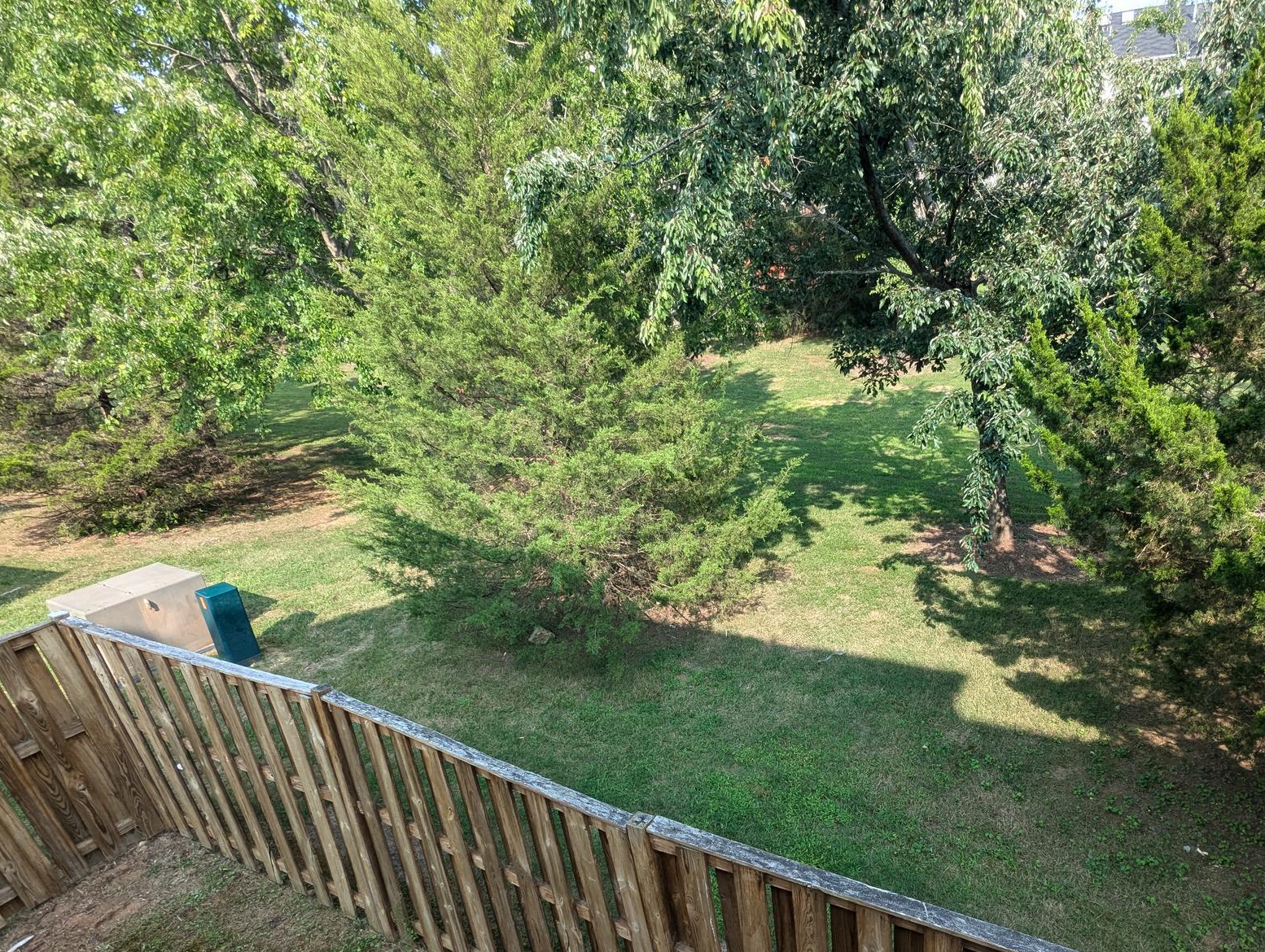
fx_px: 768
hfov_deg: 78.0
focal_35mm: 21
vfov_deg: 62.4
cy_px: 615
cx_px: 763
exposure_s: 1/317
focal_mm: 2.35
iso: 44
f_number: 2.2
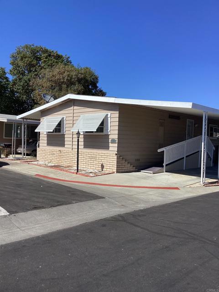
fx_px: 261
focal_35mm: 31
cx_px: 110
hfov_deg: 45.4
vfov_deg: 58.4
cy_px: 146
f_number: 2.4
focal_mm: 3.3
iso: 25
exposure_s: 1/1597
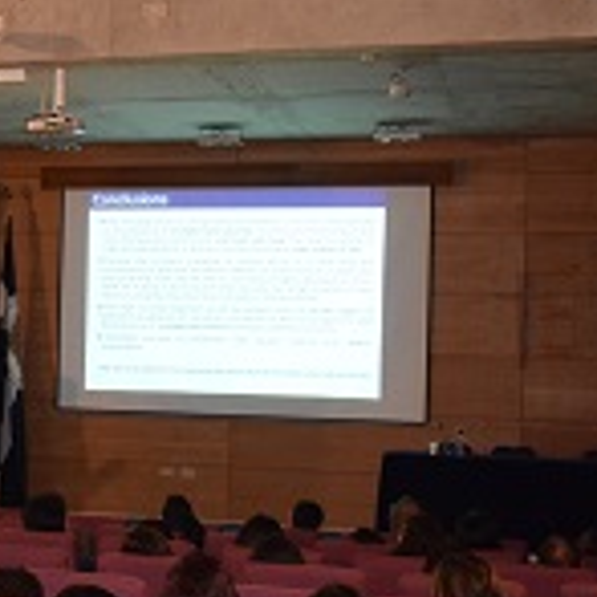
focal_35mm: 81
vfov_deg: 21.4
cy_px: 343
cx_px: -71
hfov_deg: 20.3
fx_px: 1580
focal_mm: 22
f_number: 3.8
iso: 3200
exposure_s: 1/60
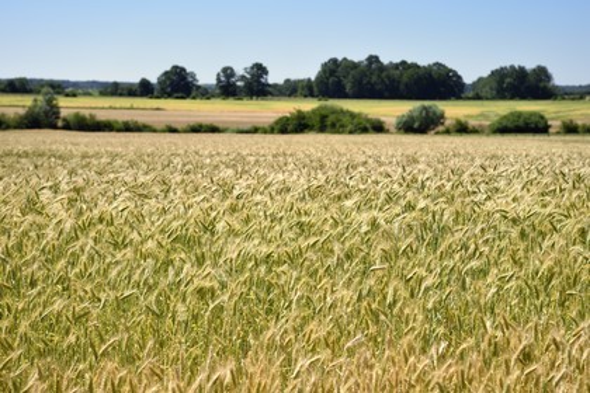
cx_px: 295
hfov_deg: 28.8
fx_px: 1147
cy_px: 196
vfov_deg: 19.5
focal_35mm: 70
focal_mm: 70
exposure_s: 1/800
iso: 200
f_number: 6.3
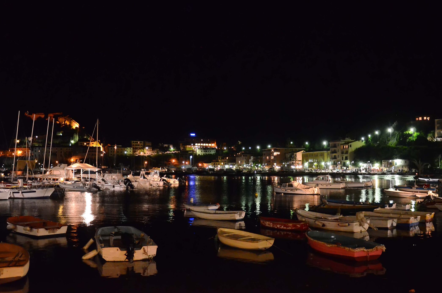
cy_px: 145
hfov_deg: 50.8
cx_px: 227
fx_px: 466
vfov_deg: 34.9
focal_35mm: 38
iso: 6400
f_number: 3.8
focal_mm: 22
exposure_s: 1/13
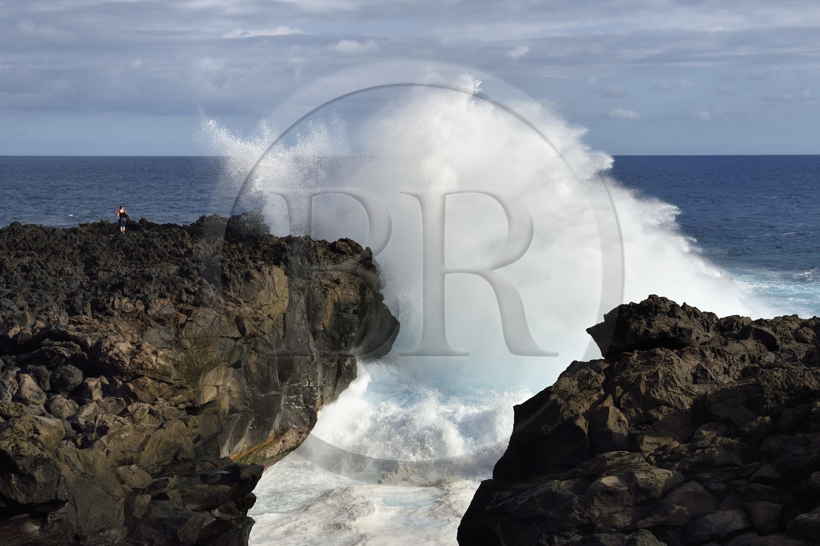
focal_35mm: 56
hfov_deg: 35.6
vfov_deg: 24.2
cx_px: 410
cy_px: 273
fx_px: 1275
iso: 200
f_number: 11
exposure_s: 1/320
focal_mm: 56
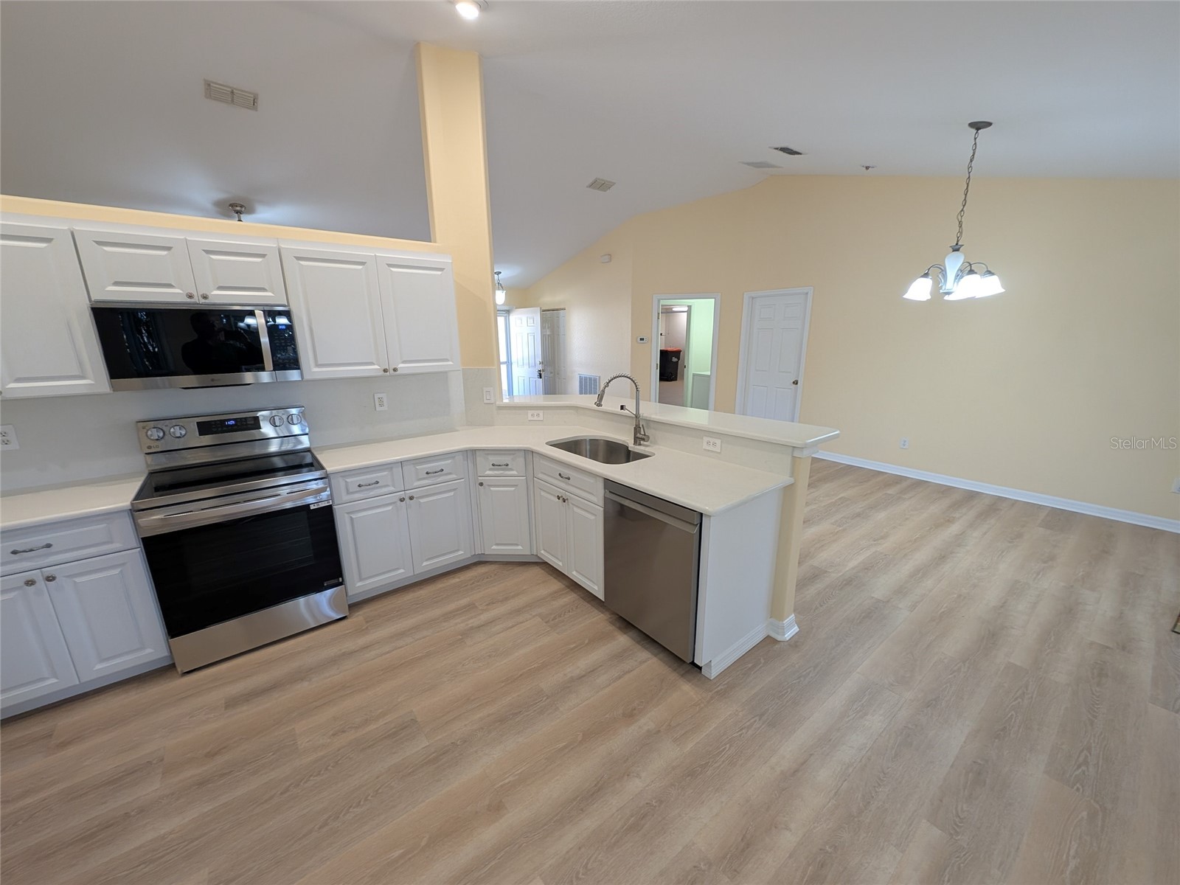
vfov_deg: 94.5
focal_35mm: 12
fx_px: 409
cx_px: 590
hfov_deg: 110.5
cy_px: 442
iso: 89
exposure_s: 1/60
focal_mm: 2.23
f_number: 1.95
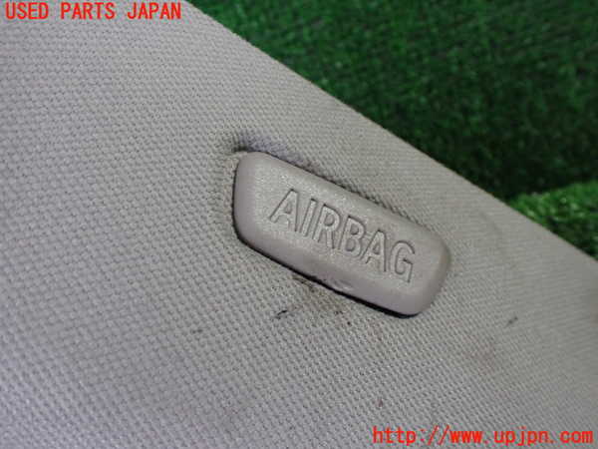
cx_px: 299
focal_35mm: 30
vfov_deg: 46.8
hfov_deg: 60.0
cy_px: 224
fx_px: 518
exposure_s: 1/80
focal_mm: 5.4
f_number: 2.3
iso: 800
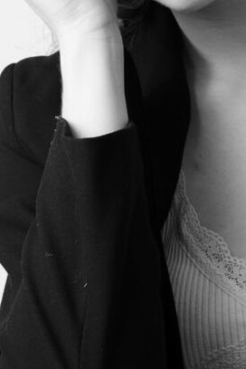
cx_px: 190
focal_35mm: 209
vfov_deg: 9.8
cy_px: 30
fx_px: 2142
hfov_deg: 6.6
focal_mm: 56
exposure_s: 1/160
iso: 160
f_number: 8
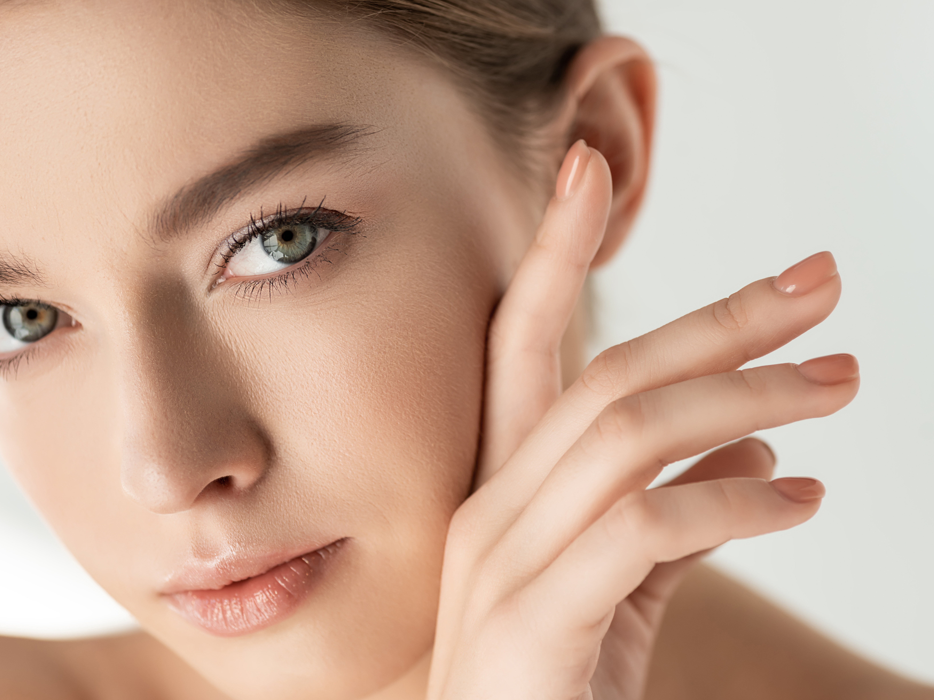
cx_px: 510
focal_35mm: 114
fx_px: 3076
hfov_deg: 17.3
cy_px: 351
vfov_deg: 13.0
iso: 125
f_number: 5
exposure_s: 1/200
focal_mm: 105
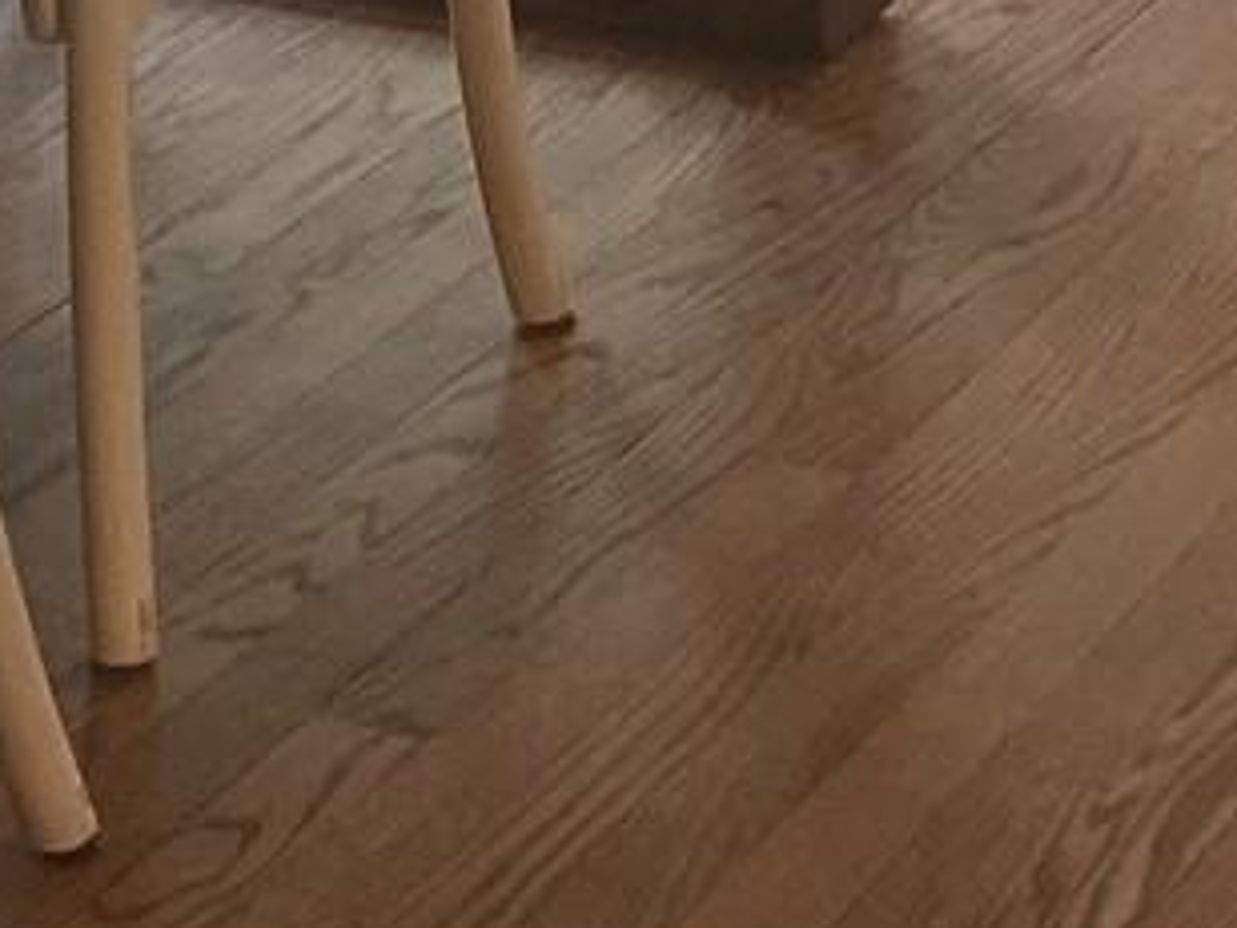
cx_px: 944
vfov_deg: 7.8
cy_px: -1523
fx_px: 6182
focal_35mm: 173
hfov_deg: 11.4
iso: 125
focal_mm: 4.25
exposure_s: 1/120
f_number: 1.8
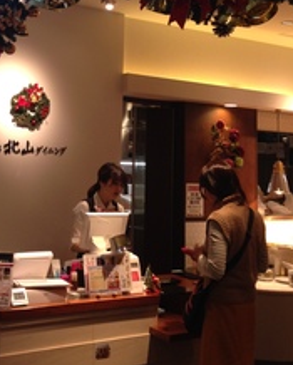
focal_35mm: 59
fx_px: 638
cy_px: 95
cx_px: 65
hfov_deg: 25.5
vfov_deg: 31.4
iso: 64
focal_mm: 4.12
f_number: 2.4
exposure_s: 1/40
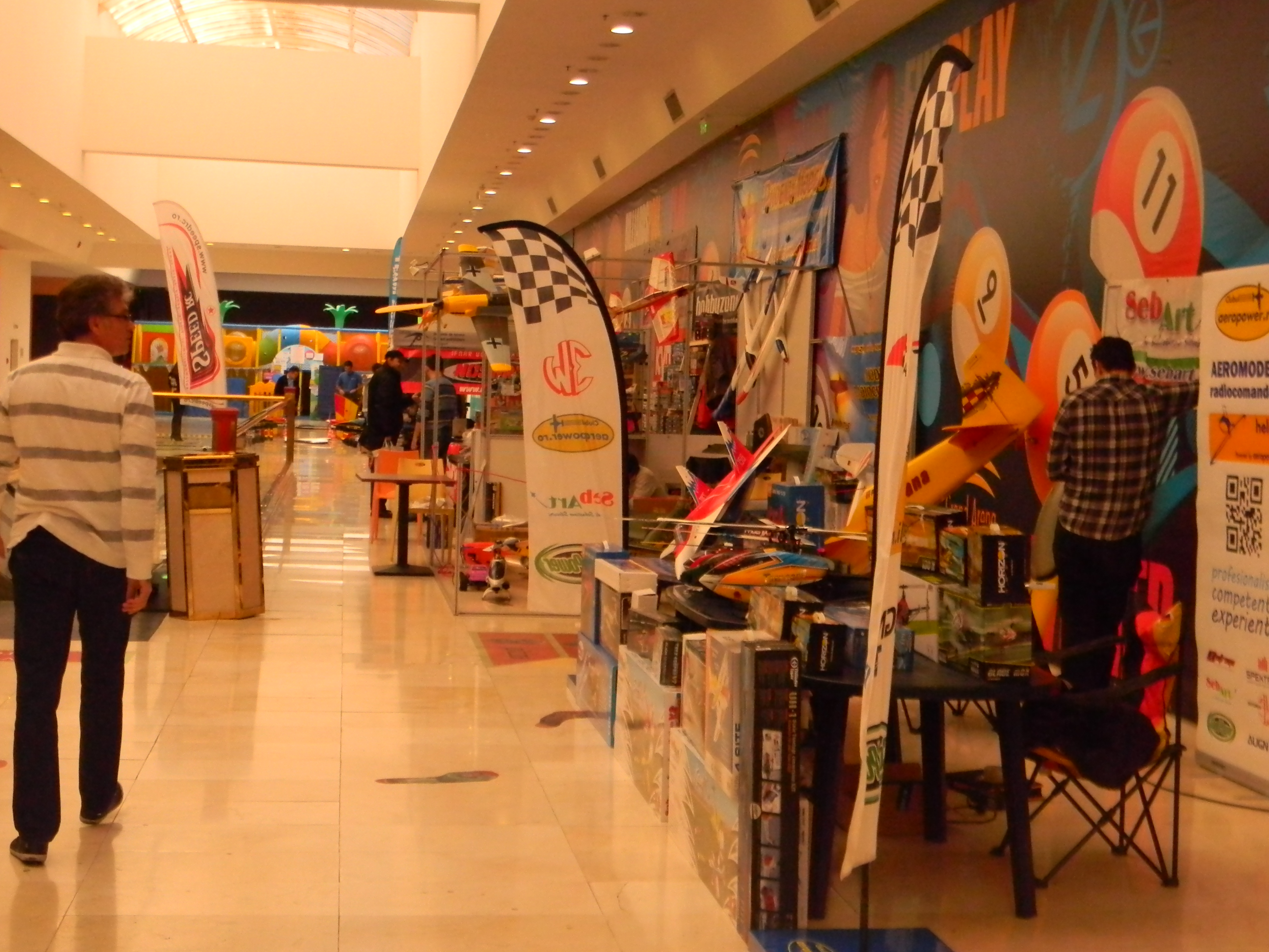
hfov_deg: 38.2
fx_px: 1833
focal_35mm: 50
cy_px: 450
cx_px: 637
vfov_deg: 29.1
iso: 115
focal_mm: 8.6
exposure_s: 1/59.6
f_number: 3.9
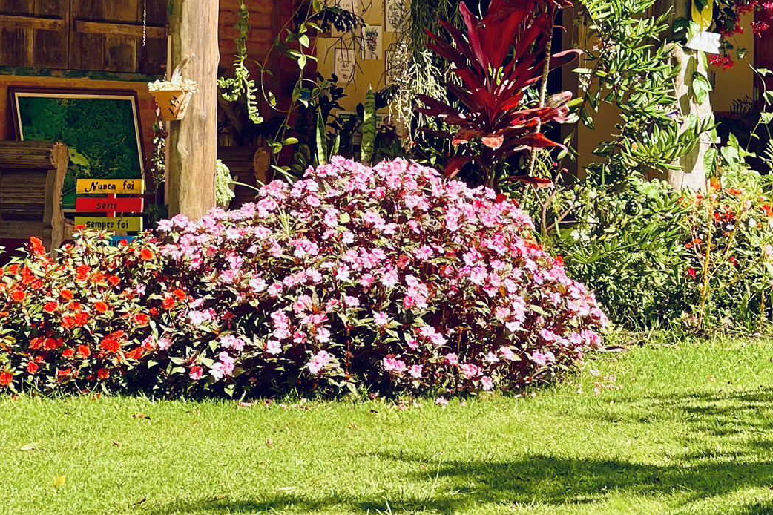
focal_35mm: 155
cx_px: 497
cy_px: 7
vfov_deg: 8.8
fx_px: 3327
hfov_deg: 13.2
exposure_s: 1/233
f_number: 2.8
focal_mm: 9
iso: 25
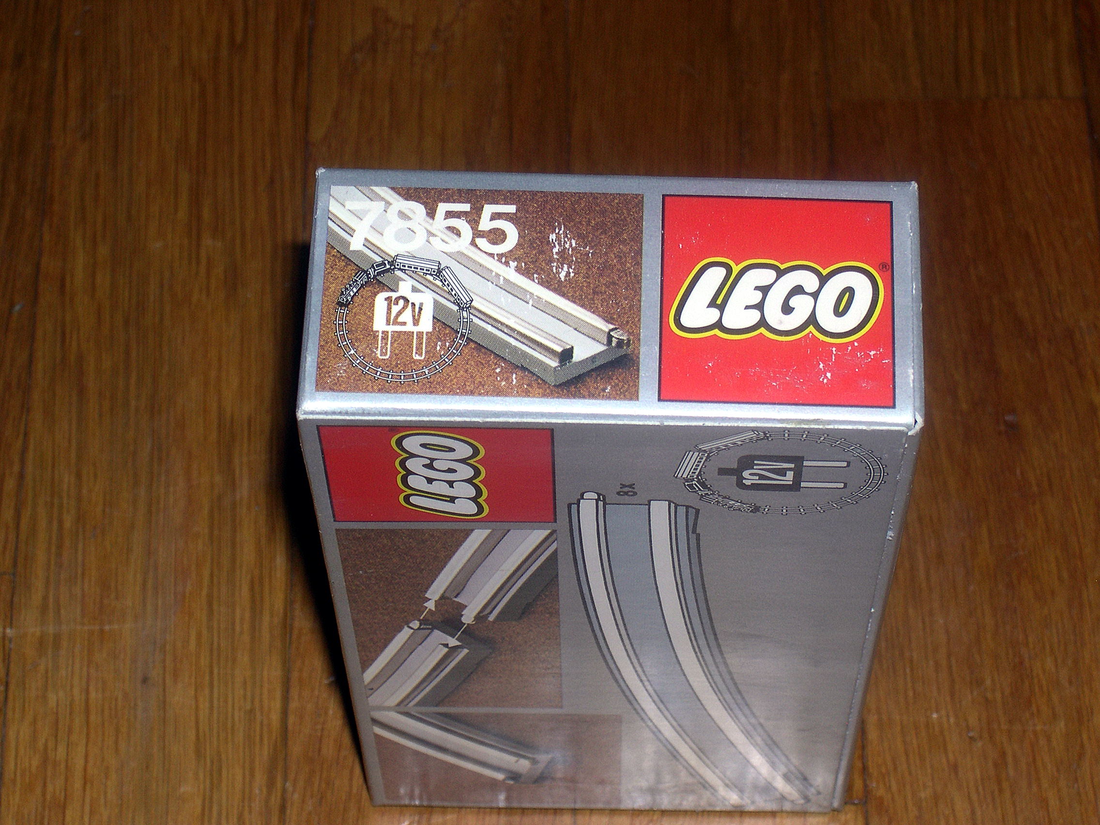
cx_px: 550
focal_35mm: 114
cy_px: 412
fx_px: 3623
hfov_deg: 17.3
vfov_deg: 13.0
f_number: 13.4
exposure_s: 1/60
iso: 100
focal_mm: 24
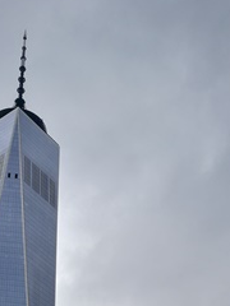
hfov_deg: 18.2
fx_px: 718
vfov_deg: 21.5
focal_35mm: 81
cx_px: 134
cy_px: 409
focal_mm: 4.5
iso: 50
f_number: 2.2
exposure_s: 1/430
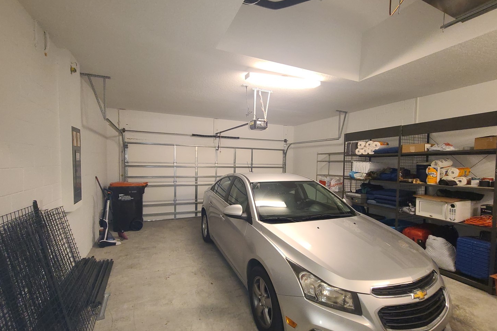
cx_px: 252
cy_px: 172
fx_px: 207
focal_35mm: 15
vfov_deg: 77.3
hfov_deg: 100.4
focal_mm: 2.2
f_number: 2.2
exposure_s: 1/40
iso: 320
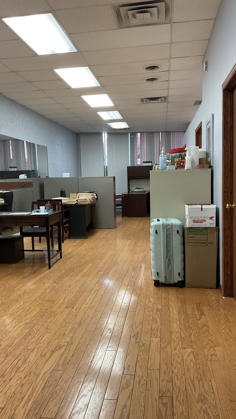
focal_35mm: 32
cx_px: 102
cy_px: 210
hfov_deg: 36.6
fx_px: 356
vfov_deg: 61.0
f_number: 1.8
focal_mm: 3
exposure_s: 1/60
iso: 160
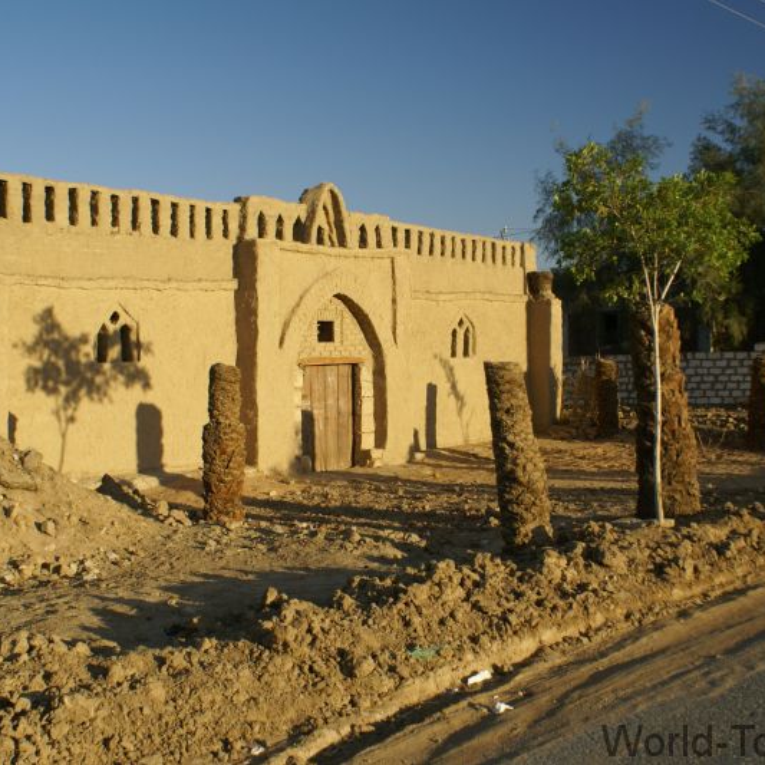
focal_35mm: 46
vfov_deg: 36.8
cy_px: 382
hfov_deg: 36.8
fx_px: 1150
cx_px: 366
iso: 100
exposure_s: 1/80
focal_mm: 24
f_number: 9
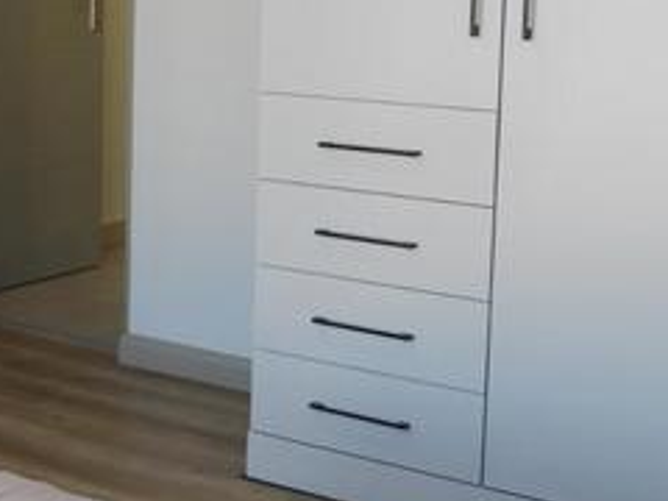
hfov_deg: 22.0
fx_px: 1544
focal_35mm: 80
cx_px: -198
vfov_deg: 18.3
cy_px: 114
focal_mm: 4.3
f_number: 2.8
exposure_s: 1/30
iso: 100
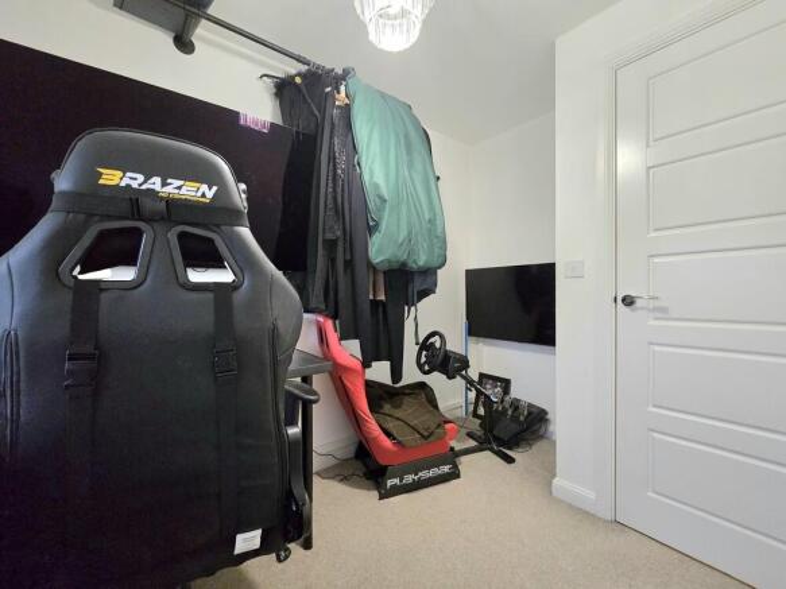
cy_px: 294
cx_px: 393
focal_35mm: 13
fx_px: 295
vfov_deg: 89.9
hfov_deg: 106.2
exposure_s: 1/50.3
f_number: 2.2
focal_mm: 2.2
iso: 640
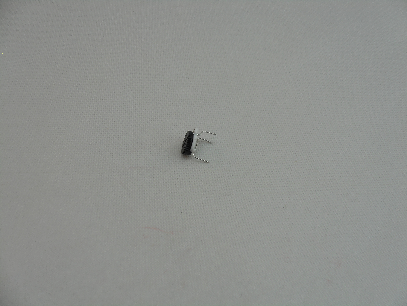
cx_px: 204
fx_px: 1046
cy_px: 153
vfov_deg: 16.6
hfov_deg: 22.0
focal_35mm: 89
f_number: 5.6
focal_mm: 15.9
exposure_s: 1/60
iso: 100
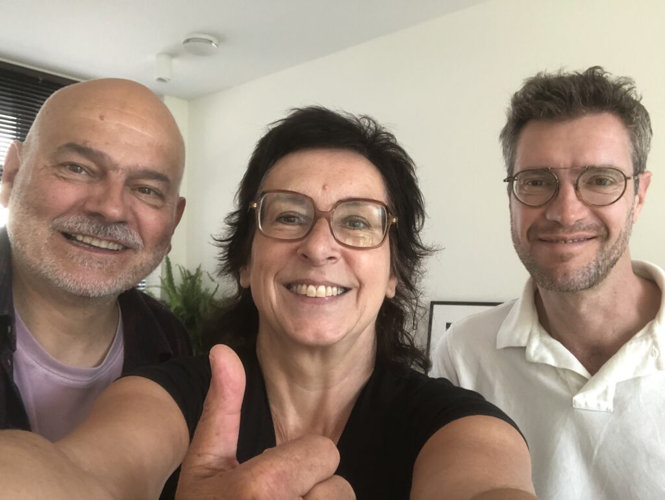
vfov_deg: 44.2
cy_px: 250
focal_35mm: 32
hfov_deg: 56.8
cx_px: 332
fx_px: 615
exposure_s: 1/120
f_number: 2.2
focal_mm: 2.87
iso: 125
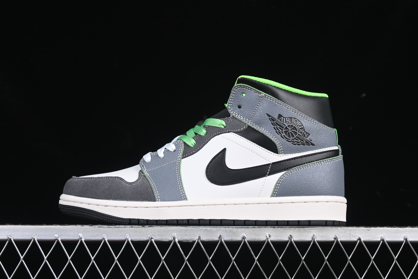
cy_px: 140
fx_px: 871
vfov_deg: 18.2
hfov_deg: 27.0
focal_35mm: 75
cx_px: 209
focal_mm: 50
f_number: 8
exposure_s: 1/60
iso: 160
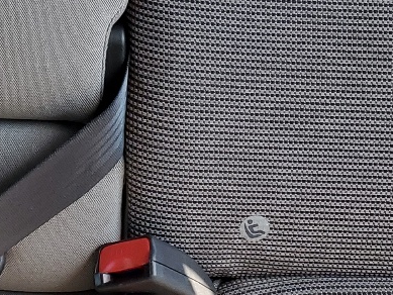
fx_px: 1215
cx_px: -46
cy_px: -247
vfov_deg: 12.6
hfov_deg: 17.7
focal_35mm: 107
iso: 50
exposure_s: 1/370
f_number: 1.5
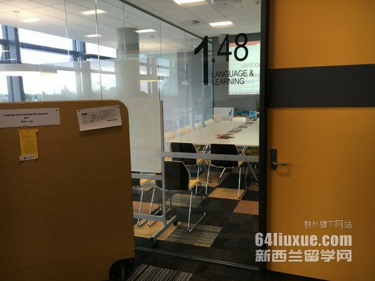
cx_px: 188
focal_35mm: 29
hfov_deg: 61.7
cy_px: 140
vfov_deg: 48.2
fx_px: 314
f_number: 2.2
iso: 25
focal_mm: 4.15
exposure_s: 1/33
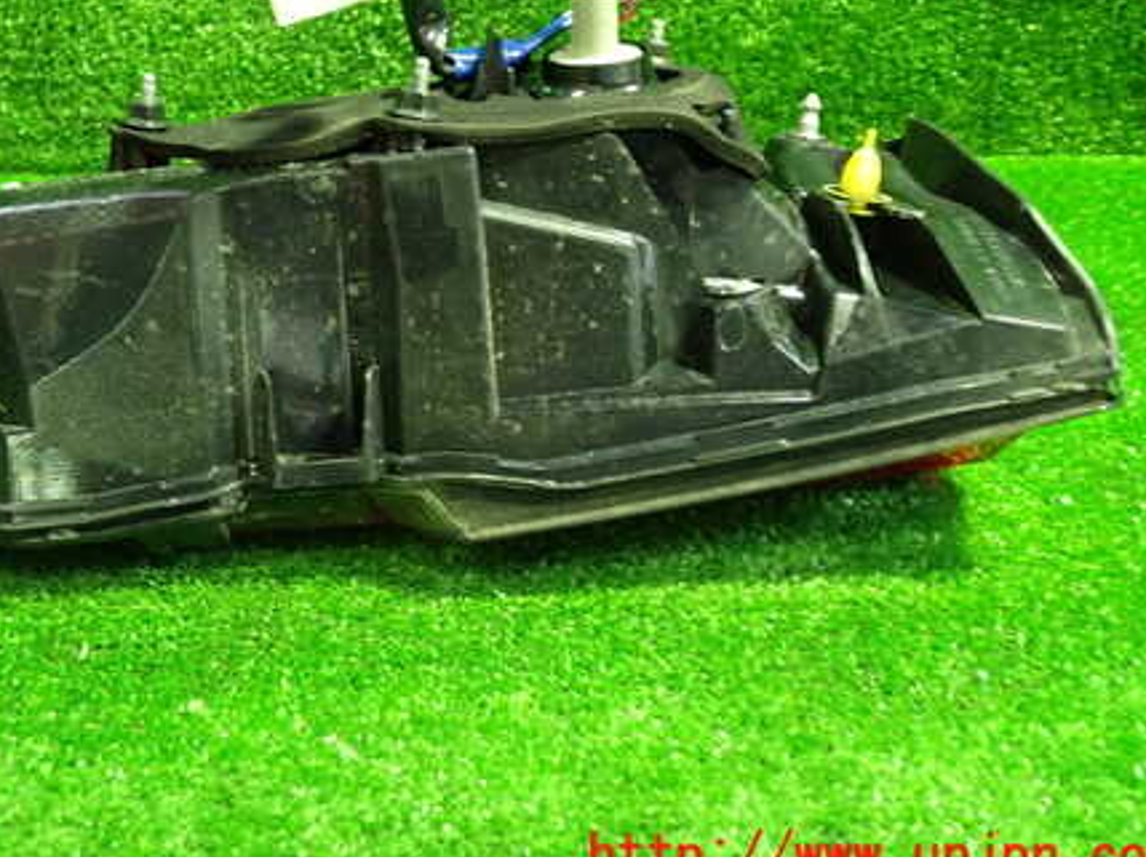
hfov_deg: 44.2
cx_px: 390
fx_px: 1389
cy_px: 291
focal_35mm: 42
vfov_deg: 34.0
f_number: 2.3
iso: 640
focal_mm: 5.4
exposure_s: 1/30
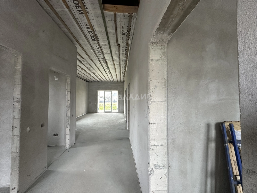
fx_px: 104
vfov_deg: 85.7
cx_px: 128
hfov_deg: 102.1
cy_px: 96
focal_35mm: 14
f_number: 2.2
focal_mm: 2.22
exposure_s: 1/60
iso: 400
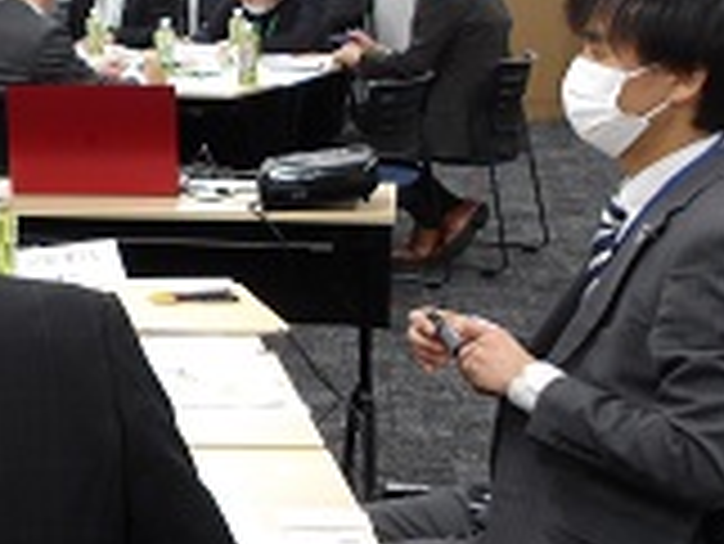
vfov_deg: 19.1
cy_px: 214
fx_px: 1612
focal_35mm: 77
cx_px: -270
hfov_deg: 22.2
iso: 132
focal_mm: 4.9
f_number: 3
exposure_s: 1/30
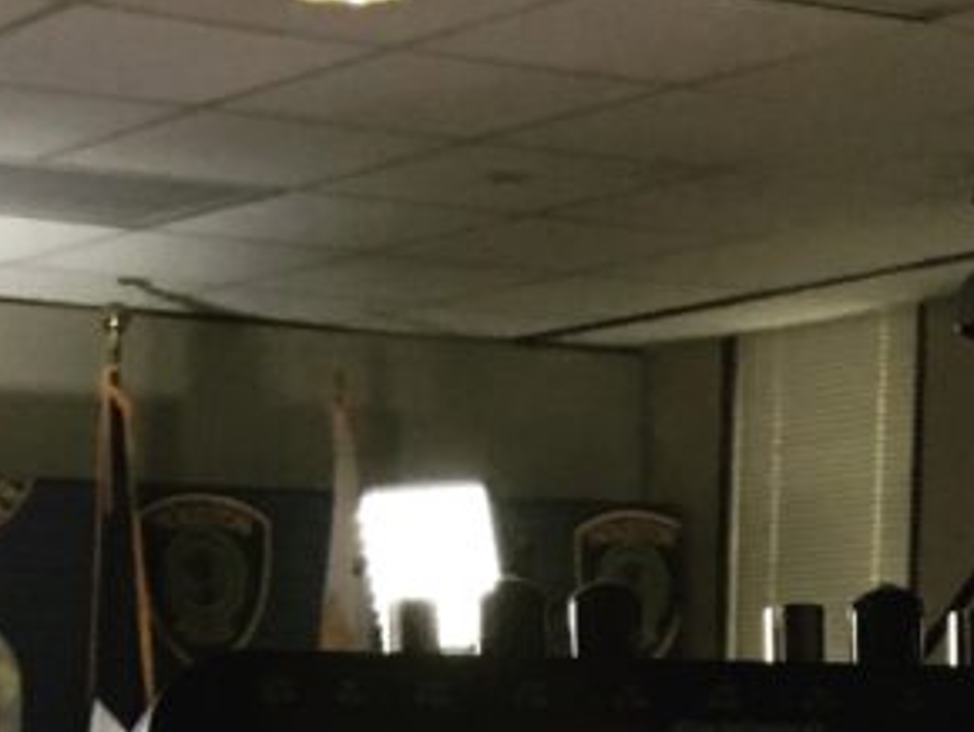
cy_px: 1336
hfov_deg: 16.3
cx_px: 252
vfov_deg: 11.4
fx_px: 3379
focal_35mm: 120
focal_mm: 4.15
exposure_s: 1/30
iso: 200
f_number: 2.2
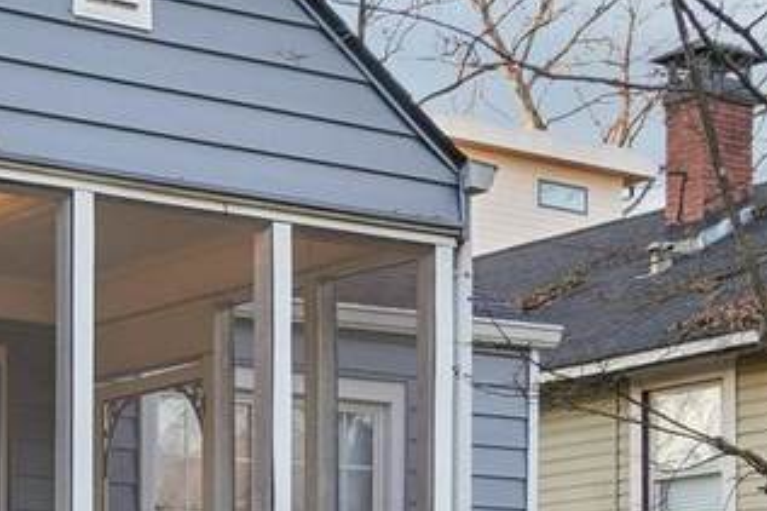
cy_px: 425
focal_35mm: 93
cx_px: -203
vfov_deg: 14.6
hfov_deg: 20.2
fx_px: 1980
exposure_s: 1/15
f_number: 8
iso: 400
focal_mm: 23
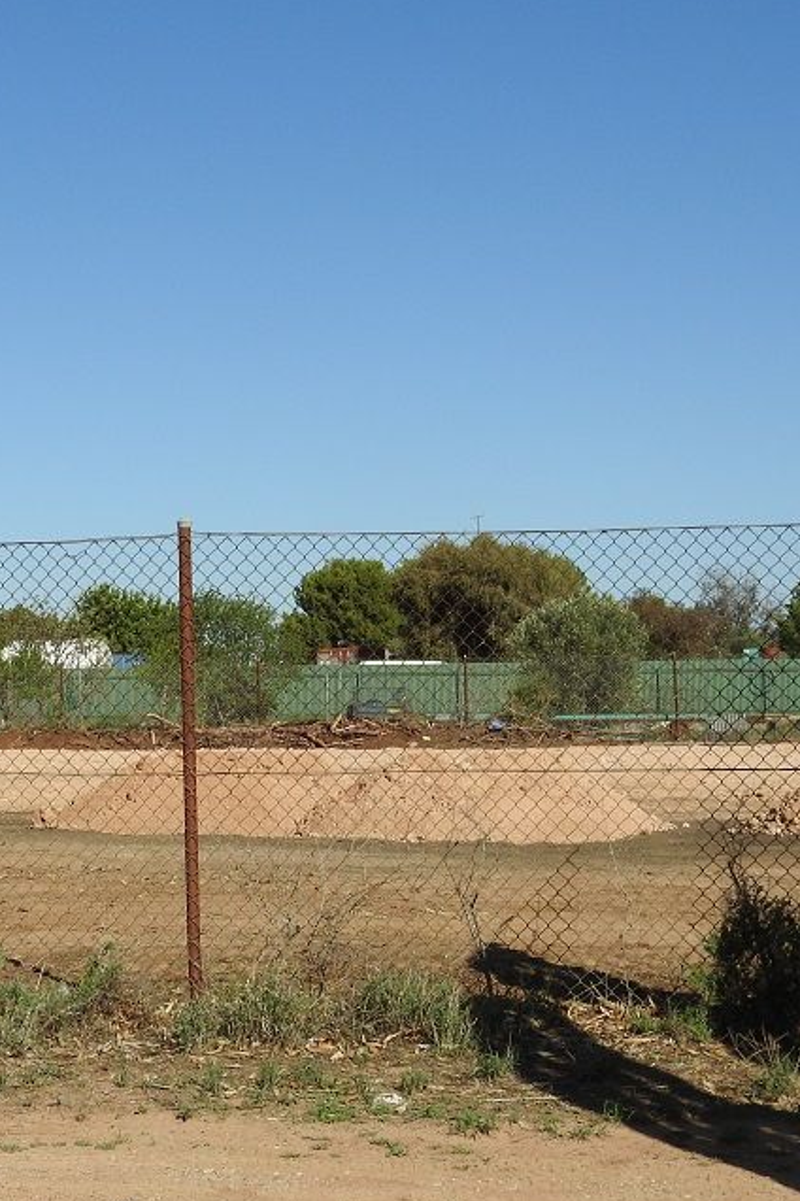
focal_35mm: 67
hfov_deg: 20.2
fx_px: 2233
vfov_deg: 30.1
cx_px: 258
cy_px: 651
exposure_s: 1/1600
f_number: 3.8
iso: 100
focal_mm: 7.2
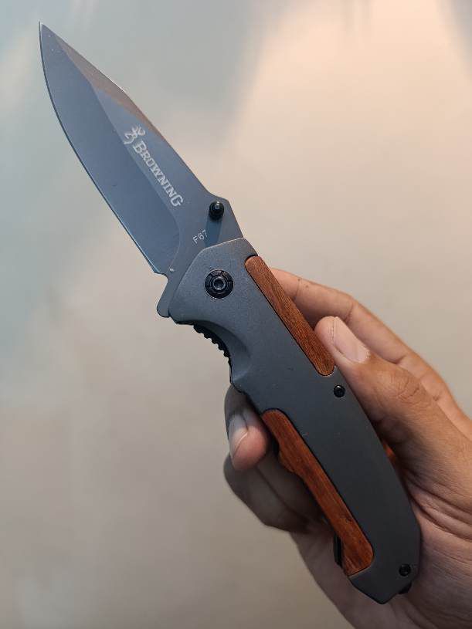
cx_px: 236
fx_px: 418
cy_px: 314
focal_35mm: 23
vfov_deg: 73.9
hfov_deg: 58.9
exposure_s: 1/33.3
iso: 1250
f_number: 1.6
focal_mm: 6.14
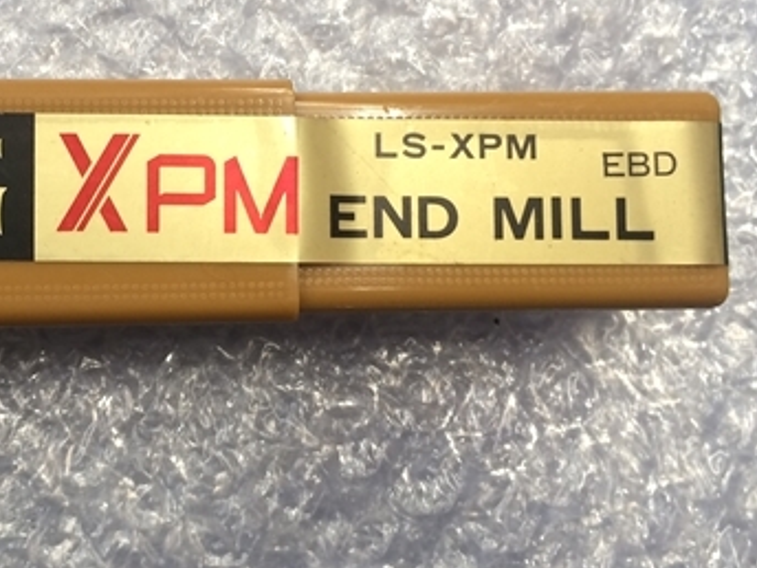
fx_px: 1181
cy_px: 225
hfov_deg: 34.1
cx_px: 119
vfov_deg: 27.0
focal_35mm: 54
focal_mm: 4.15
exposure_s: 1/30
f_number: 2.2
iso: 80
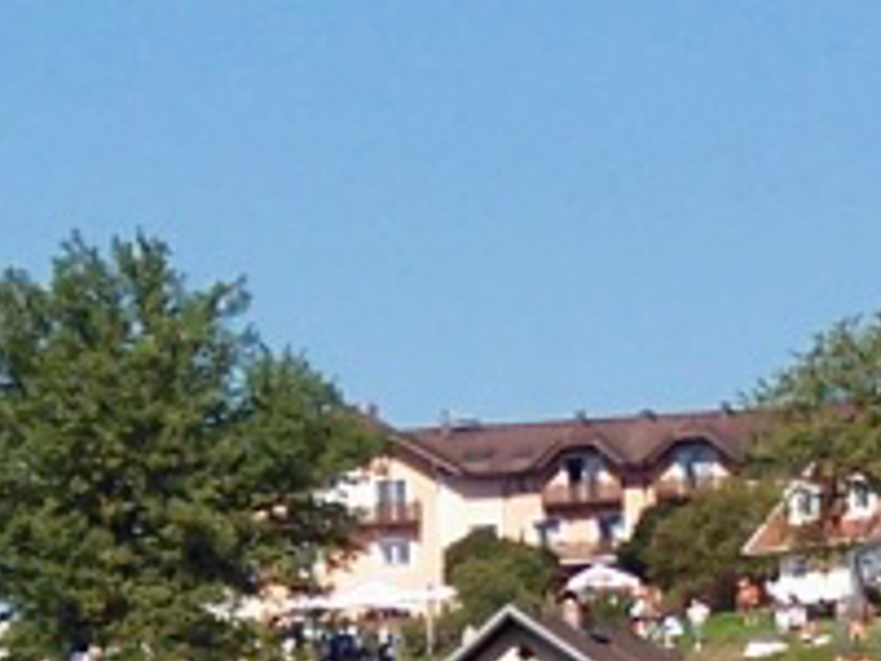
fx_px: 11580
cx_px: 467
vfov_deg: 3.3
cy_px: 776
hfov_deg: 4.4
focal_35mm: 455
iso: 80
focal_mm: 14.8
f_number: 5.6
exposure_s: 1/350
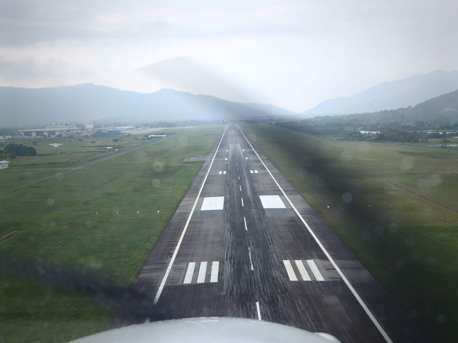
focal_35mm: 47
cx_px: 229
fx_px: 622
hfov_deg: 40.4
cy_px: 172
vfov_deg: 30.9
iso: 50
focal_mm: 8.67
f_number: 1.8
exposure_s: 1/508
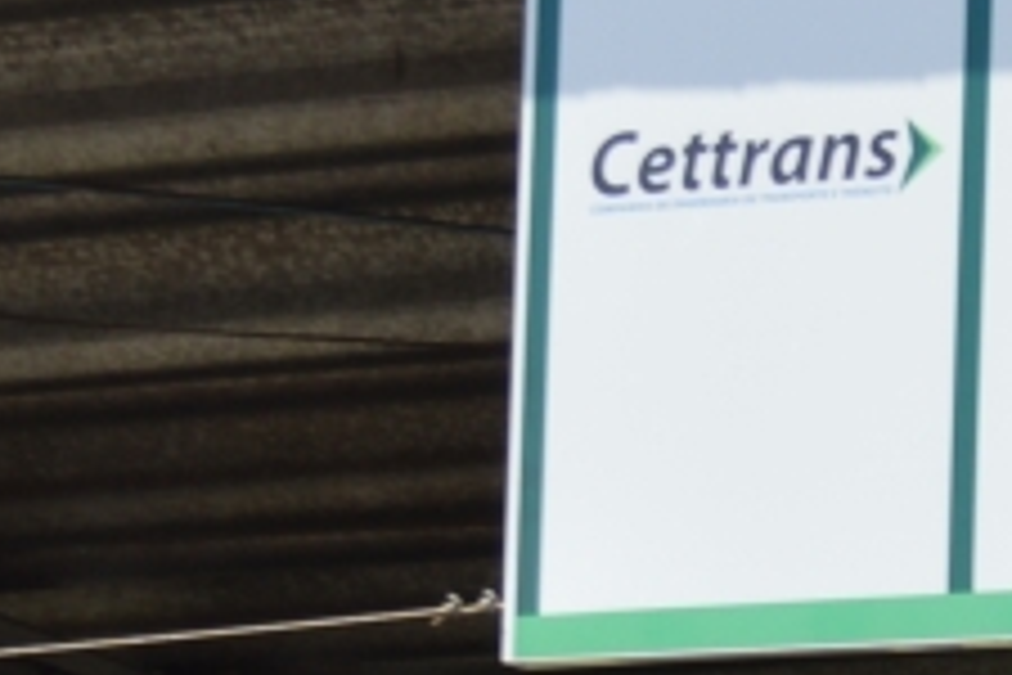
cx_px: 2105
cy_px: 1544
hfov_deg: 7.7
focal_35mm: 256
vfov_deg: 5.2
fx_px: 7196
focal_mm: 32
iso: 100
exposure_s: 1/160
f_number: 6.3
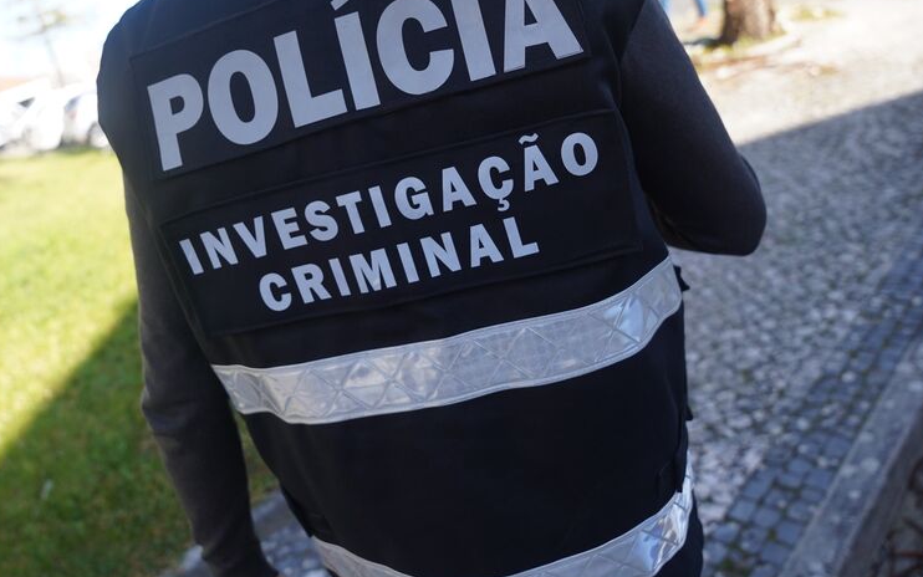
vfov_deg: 38.9
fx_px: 808
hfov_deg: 58.9
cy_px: 198
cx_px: 367
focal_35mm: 32
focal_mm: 25.1
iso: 800
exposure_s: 1/1600
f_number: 4
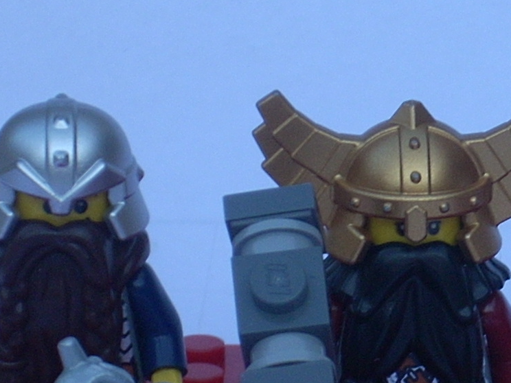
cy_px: 326
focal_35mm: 389
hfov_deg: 5.1
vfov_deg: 3.8
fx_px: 5742
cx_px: 567
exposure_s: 1/68.3
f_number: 5.2
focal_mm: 18.6
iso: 64
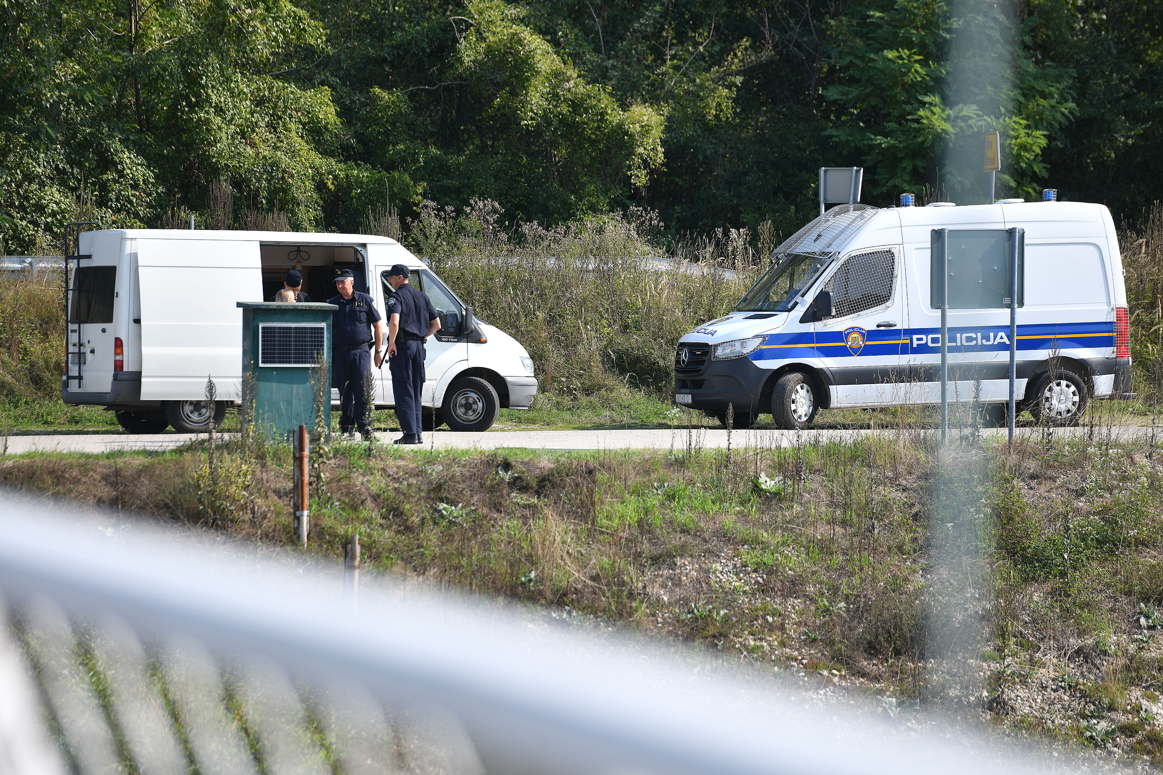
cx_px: 582
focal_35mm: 200
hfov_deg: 10.3
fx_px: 6461
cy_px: 388
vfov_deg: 6.9
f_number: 5
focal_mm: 200
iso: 125
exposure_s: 1/1250
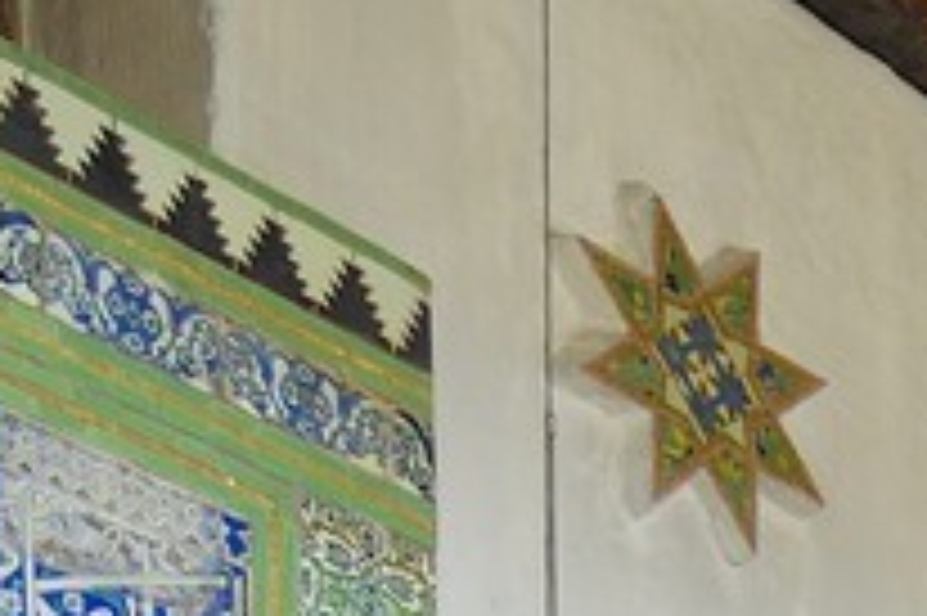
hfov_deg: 10.8
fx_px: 3602
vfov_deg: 7.6
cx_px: 2650
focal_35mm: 140
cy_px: 2230
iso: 100
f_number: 8
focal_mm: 12
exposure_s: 1
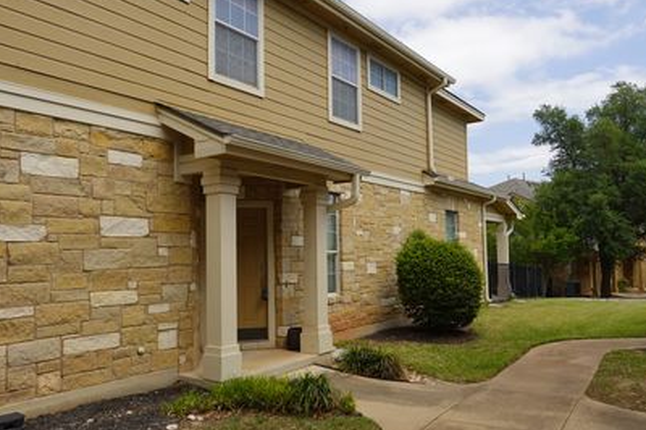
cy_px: 221
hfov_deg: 61.9
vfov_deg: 43.5
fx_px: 538
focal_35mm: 30
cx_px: 350
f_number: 4
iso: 100
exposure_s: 1/800
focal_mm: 9
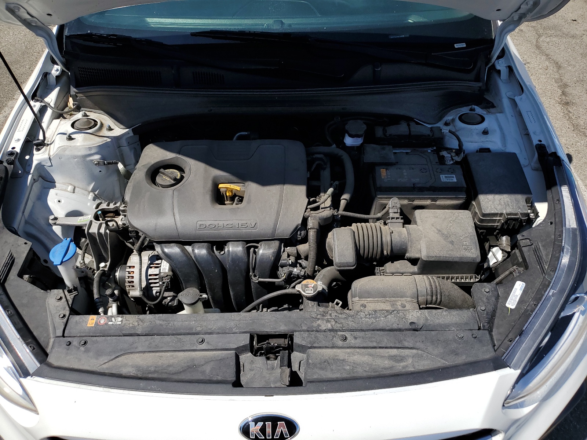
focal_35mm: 26
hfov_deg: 67.3
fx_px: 441
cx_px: 294
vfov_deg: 53.1
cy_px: 220
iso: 50
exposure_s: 1/5000
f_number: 1.5
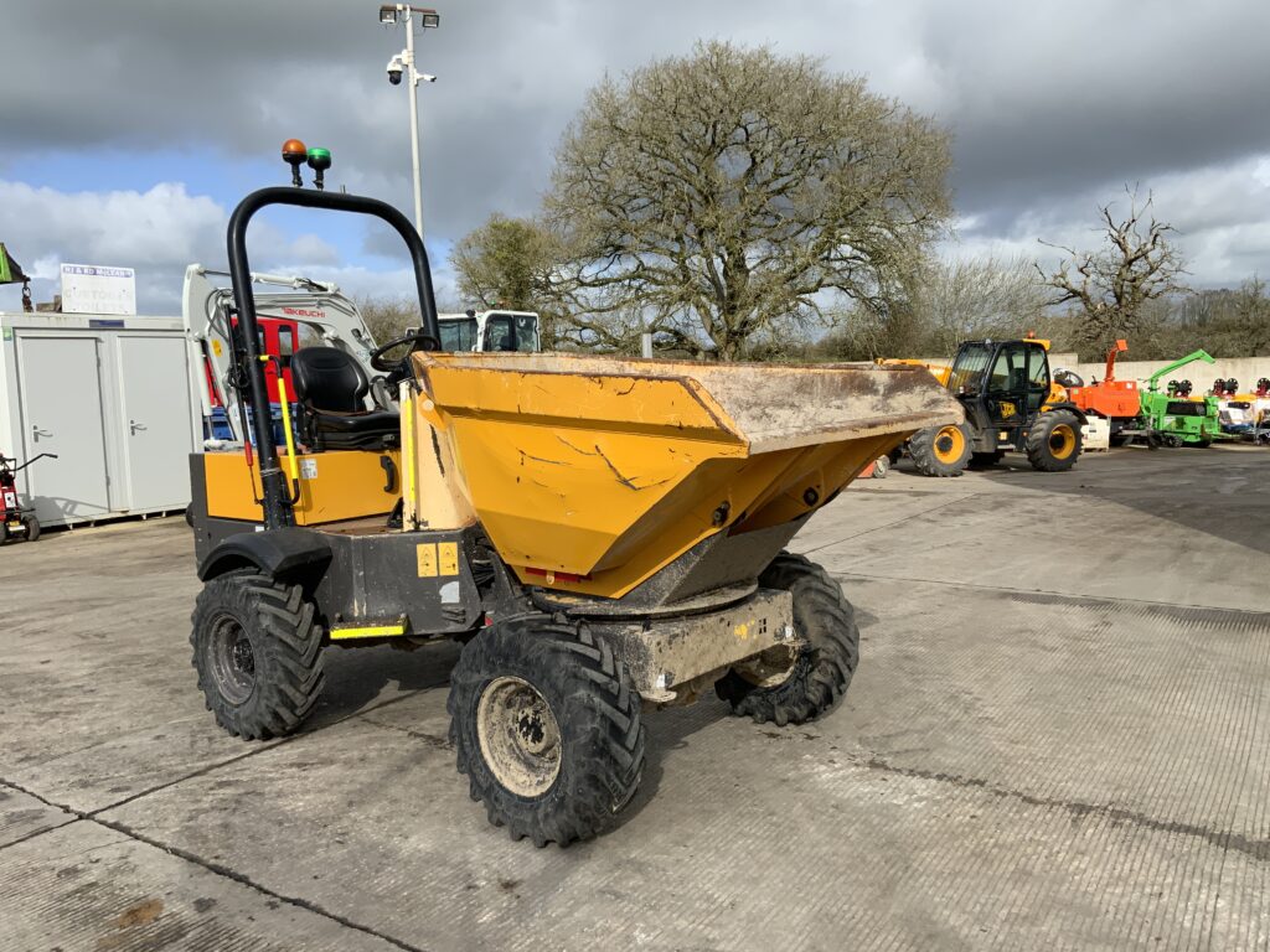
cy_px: 476
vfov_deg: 48.2
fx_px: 1064
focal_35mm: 29
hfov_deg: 61.7
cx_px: 635
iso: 16
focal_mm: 3
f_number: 1.8
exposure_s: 1/1675
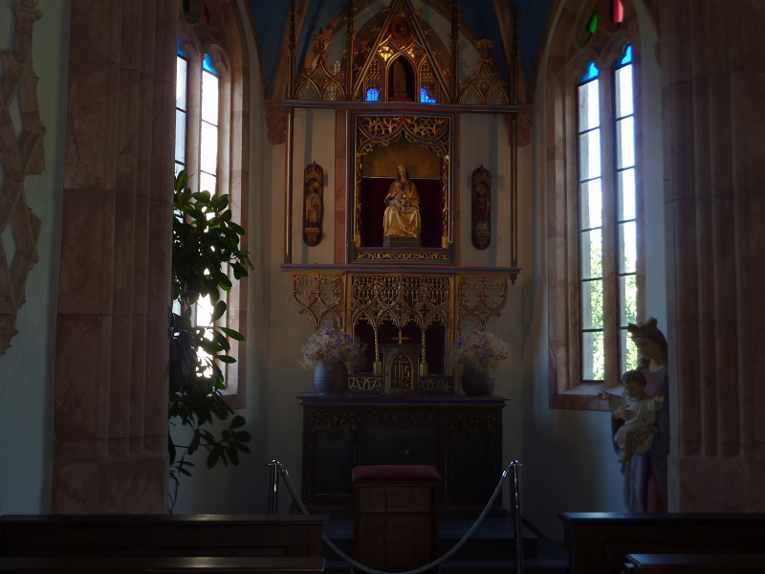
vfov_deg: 38.7
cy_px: 287
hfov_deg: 50.1
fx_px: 818
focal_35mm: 37
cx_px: 382
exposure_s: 1/30
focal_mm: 6.1
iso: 80
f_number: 3.6
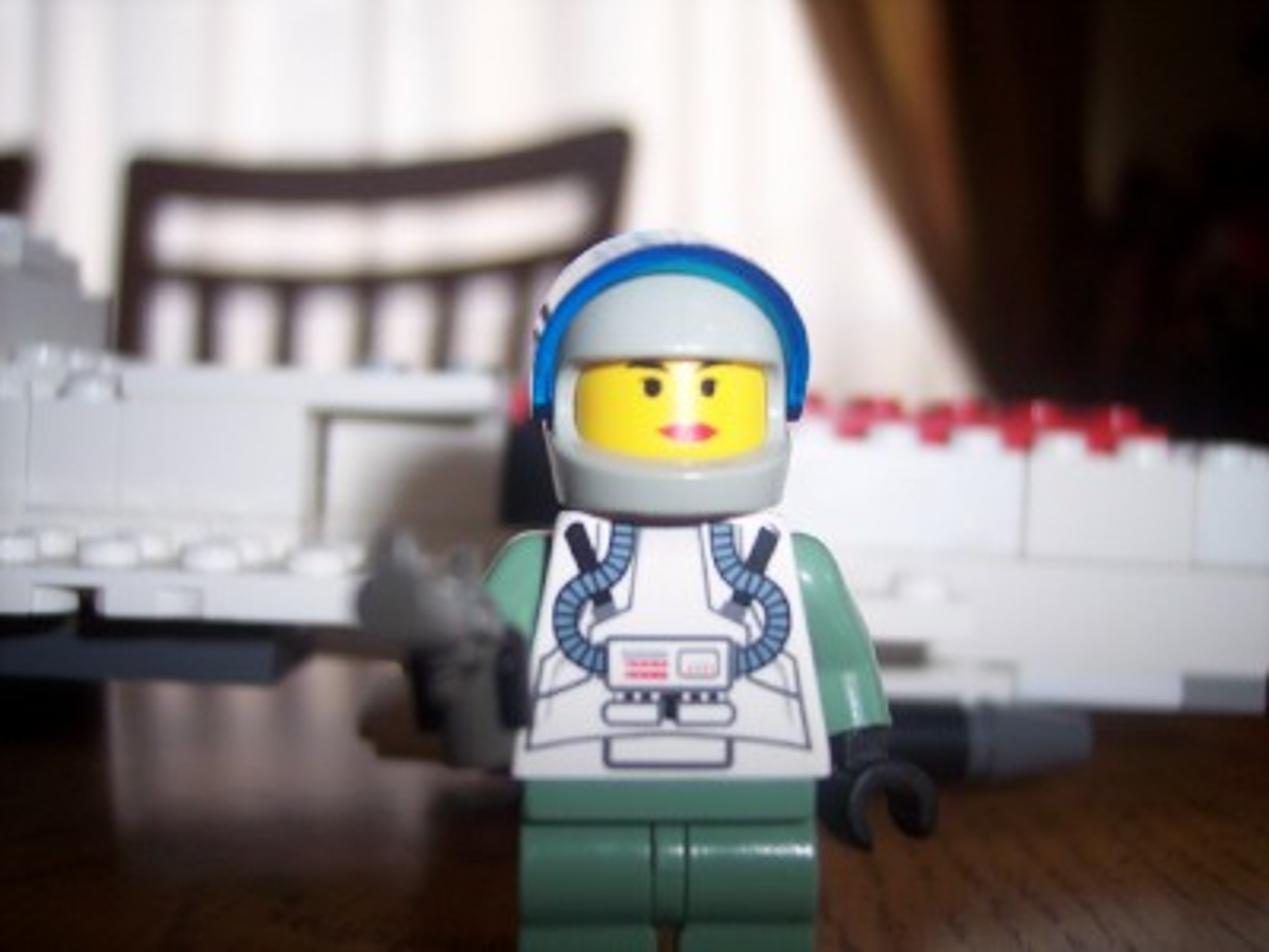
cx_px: 634
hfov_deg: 47.9
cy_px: 476
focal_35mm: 39
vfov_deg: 36.8
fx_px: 1430
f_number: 2.8
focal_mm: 8
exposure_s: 1/60
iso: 100
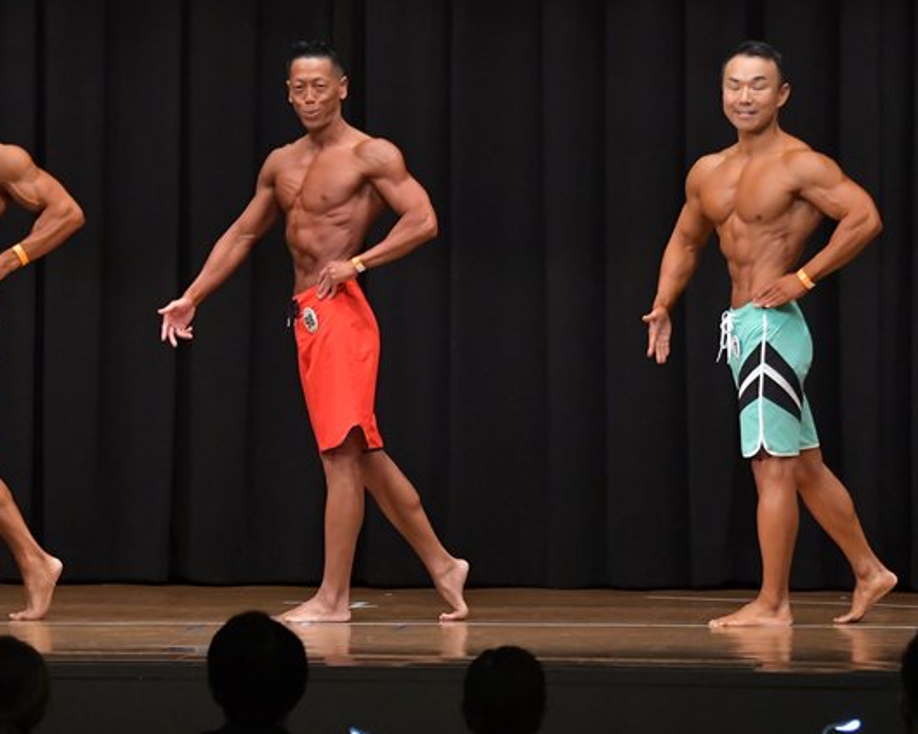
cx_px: 398
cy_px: 340
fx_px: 6275
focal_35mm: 231
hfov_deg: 8.4
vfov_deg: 6.7
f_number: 5.6
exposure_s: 1/400
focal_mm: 112
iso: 6400
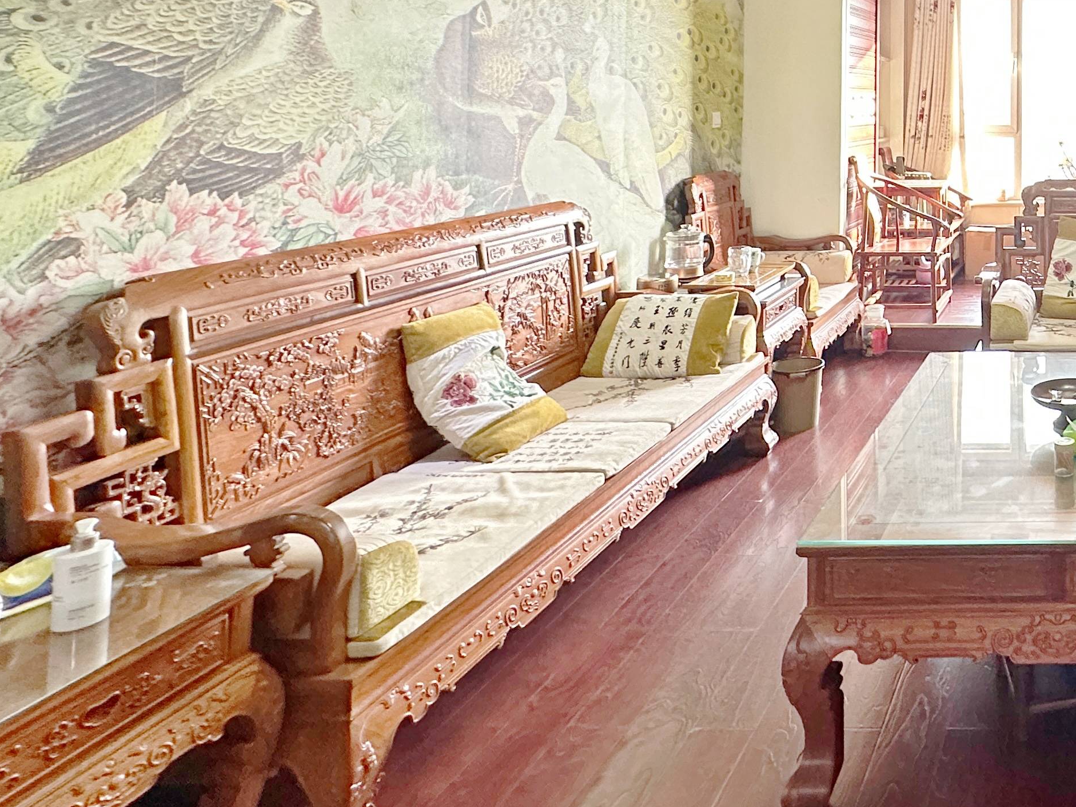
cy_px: 74
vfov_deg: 42.7
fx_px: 932
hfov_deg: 48.4
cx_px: 1095
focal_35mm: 30
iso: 250
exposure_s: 1/100
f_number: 2.2
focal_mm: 2.22
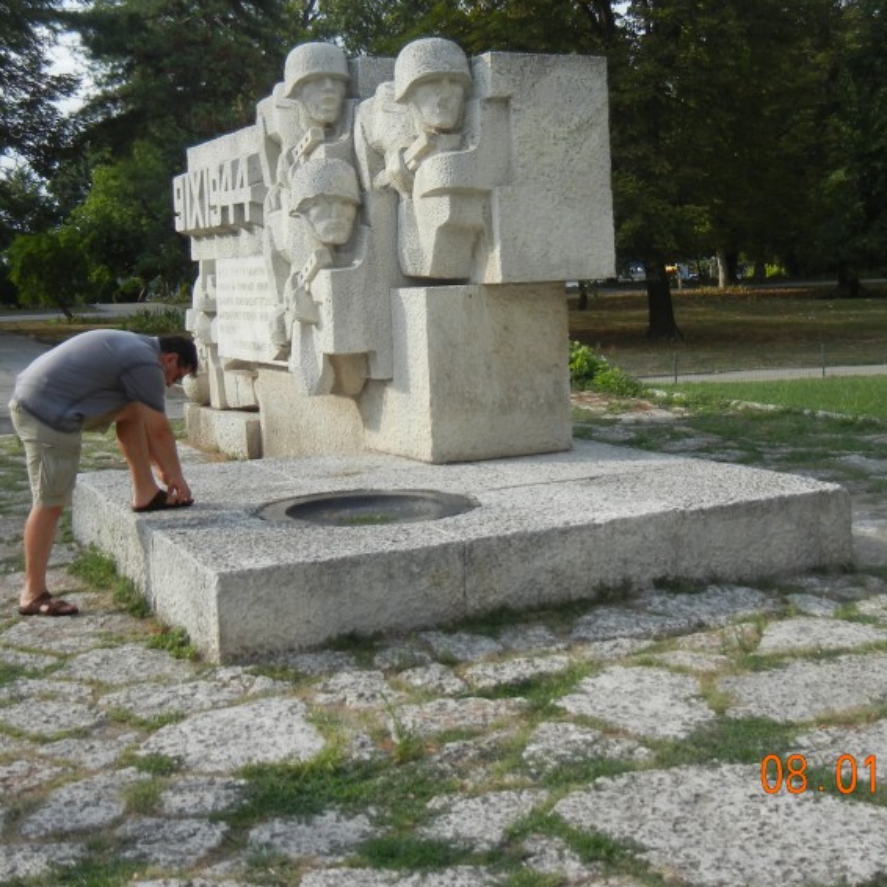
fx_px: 1392
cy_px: 298
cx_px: 451
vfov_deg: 35.0
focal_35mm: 48
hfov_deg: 35.4
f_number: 3.5
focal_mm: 5.4
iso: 160
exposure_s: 1/842
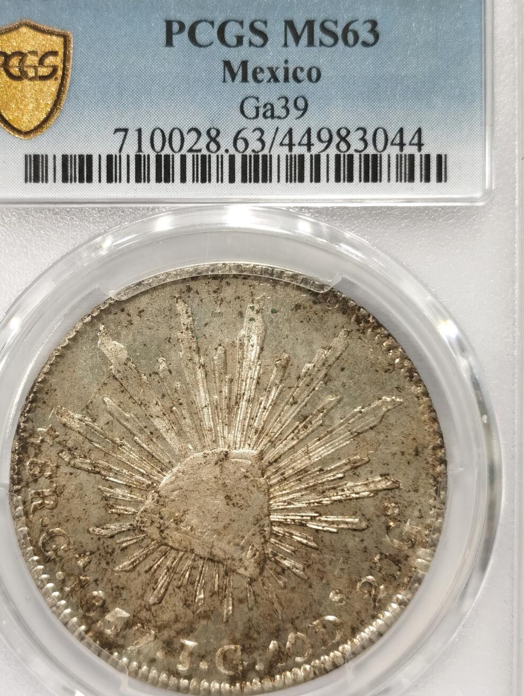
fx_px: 1489
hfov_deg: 19.9
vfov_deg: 26.3
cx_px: 224
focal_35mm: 74
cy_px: 344
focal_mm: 5.56
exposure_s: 1/100
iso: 125
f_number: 16
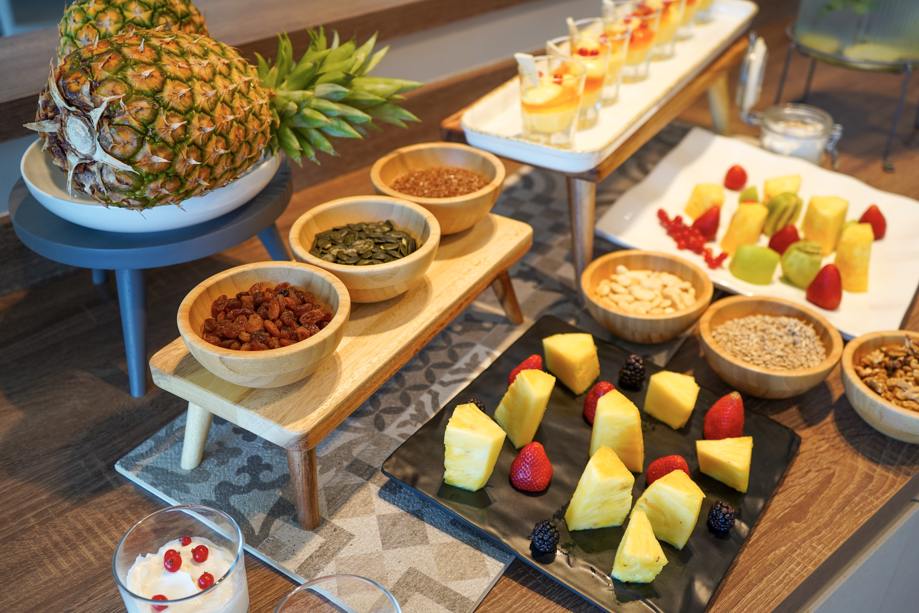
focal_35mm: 30
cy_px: 306
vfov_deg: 43.6
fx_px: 766
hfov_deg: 61.9
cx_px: 460
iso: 100
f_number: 4
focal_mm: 30
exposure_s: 1/50
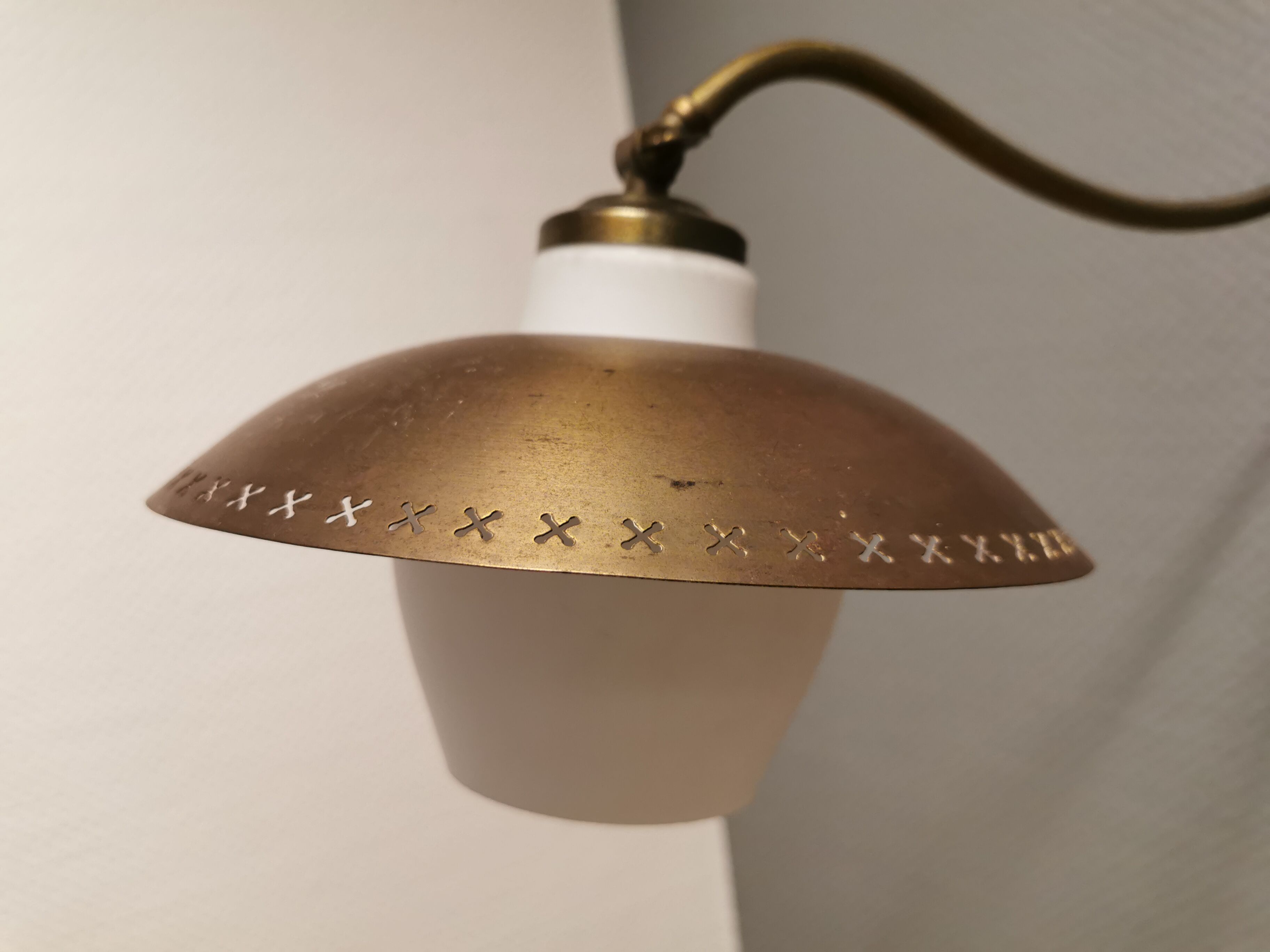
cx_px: 635
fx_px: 991
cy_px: 476
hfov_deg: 65.3
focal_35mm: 27
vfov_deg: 51.4
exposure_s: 1/50
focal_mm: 5.56
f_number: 1.6
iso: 125
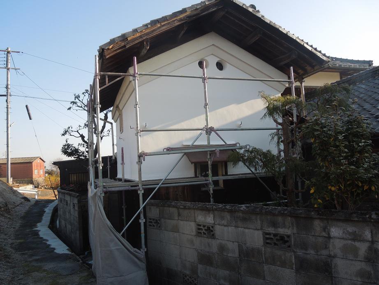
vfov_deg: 49.8
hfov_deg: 63.4
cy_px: 142
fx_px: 307
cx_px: 190
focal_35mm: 28
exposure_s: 1/400
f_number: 3.5
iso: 100
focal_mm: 5
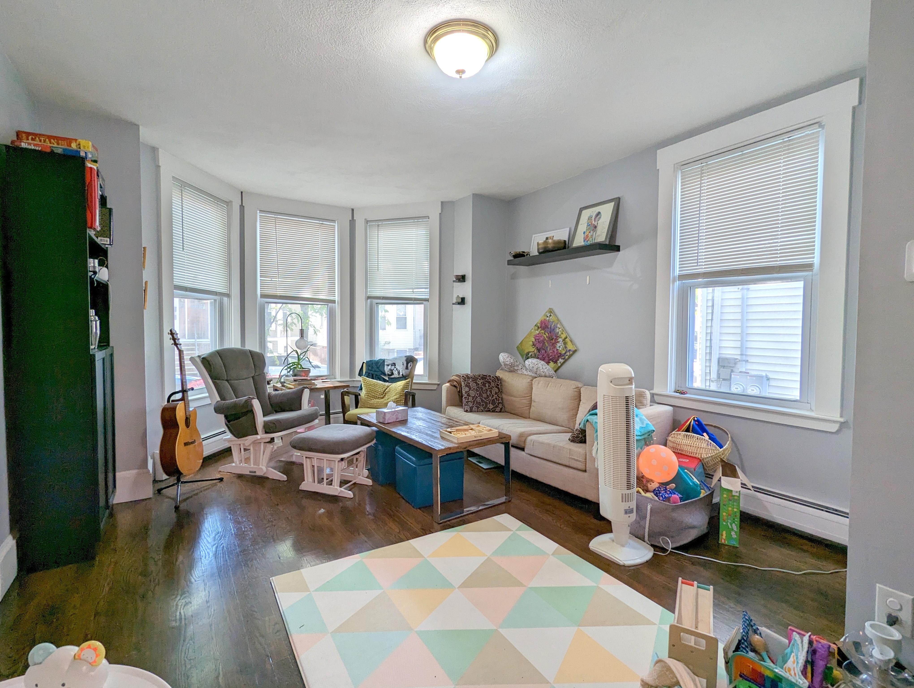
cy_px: 344
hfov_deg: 94.4
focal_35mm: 16
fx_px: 423
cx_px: 457
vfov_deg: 78.2
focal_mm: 2.35
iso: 89
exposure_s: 1/64.6
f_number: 2.2
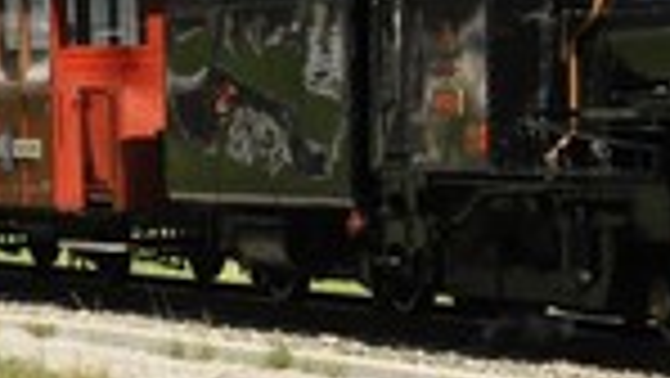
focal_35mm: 260
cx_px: -164
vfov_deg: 4.6
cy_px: -254
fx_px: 4622
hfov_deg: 8.2
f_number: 10
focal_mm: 30
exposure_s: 1/1000
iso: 800
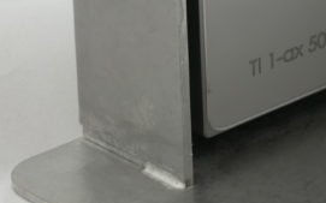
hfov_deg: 7.7
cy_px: -186
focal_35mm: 270
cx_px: 384
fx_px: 2397
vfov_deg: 4.8
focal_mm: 25.8
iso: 125
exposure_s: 1/80
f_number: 4.7
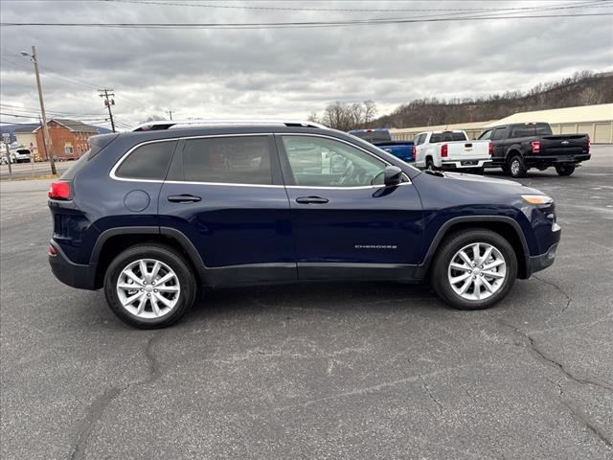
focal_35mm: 26
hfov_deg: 67.3
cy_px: 230
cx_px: 306
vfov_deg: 53.1
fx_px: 460
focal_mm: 5.96
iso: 50
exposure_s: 1/634
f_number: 1.6
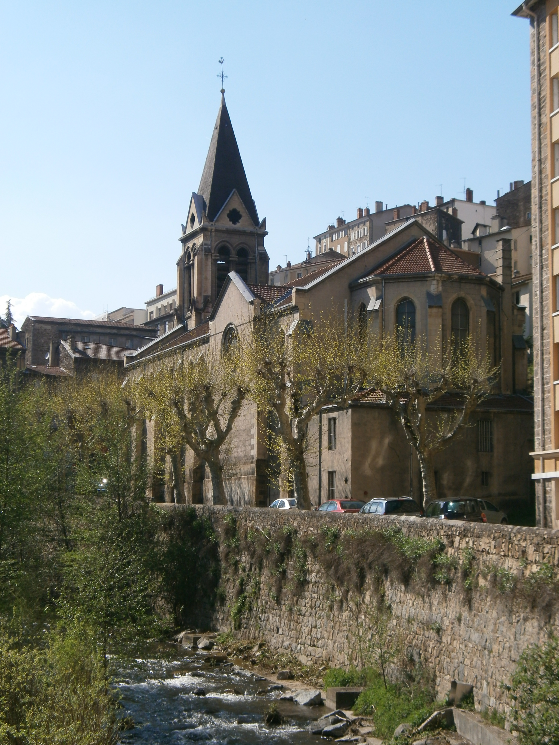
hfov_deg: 23.3
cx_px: 280
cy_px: 372
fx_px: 1356
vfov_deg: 30.7
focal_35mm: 63
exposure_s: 1/640
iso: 100
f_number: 4.6
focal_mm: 11.1
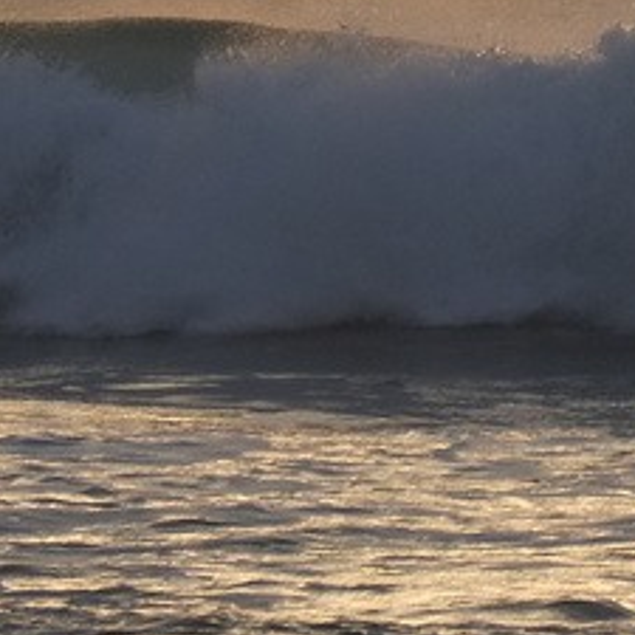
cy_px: -303
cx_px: 1623
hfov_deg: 0.9
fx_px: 38582
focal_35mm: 1859
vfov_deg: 0.9
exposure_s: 1/500
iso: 400
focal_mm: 204.6
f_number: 6.7
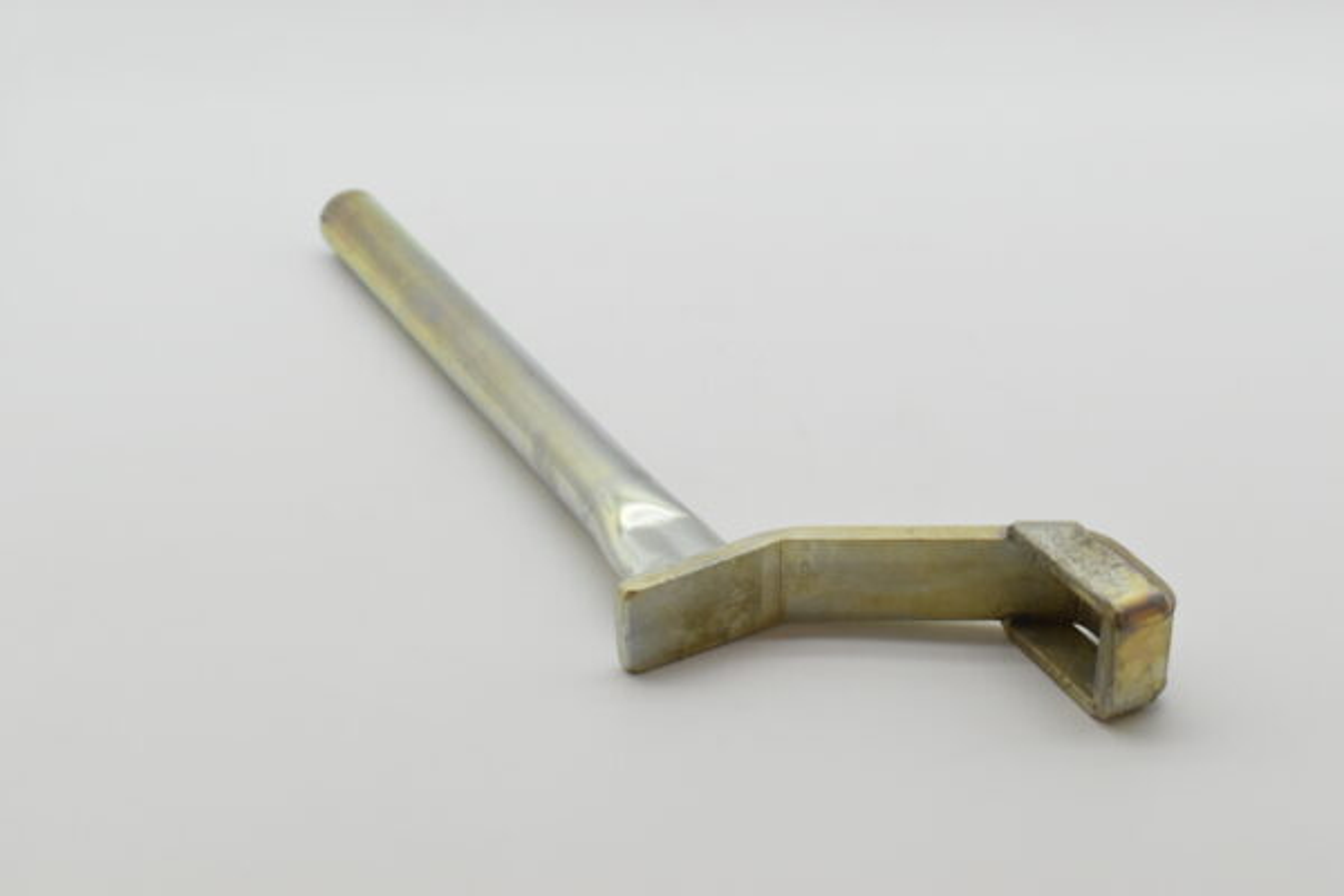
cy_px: 448
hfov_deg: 35.1
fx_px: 2128
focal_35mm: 57
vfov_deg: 23.8
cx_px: 672
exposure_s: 1/2000
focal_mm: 38
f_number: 8
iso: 1600
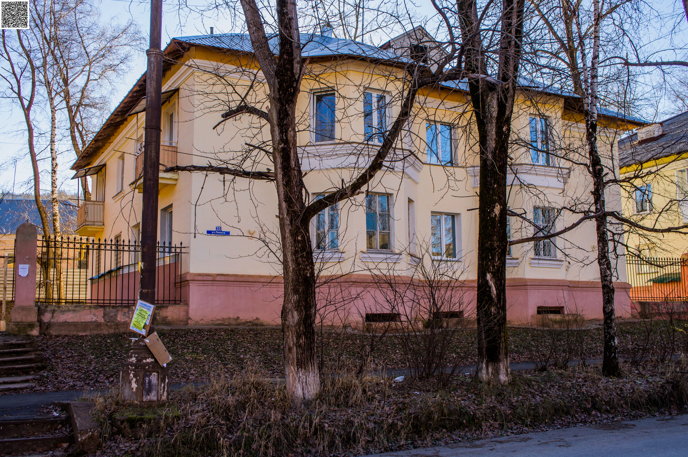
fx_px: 687
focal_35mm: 36
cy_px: 228
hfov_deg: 53.2
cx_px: 344
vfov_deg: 36.8
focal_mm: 24
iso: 200
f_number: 9
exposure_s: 1/100
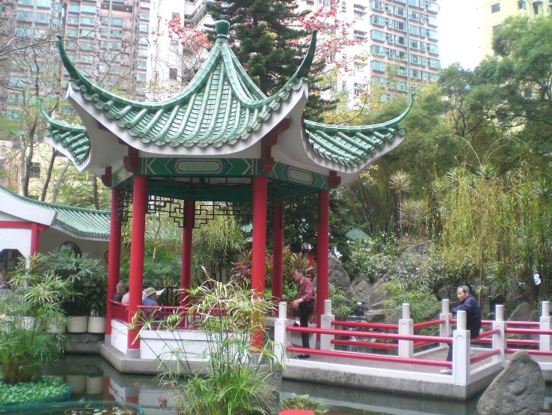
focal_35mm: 38
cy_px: 208
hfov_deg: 49.0
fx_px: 606
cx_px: 276
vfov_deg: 37.7
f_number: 3.1
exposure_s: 1/80
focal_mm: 6.3
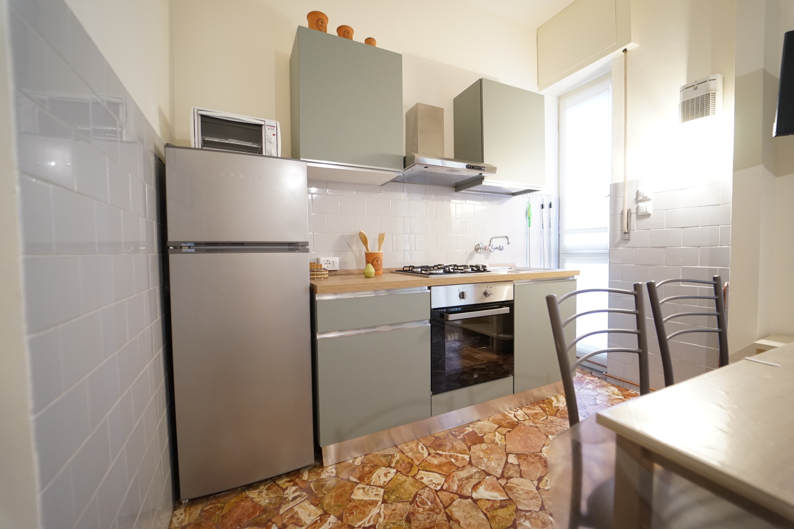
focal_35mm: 14
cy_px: 264
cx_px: 397
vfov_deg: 81.2
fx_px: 309
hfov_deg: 104.3
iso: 1250
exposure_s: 1/60
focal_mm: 14
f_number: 2.8
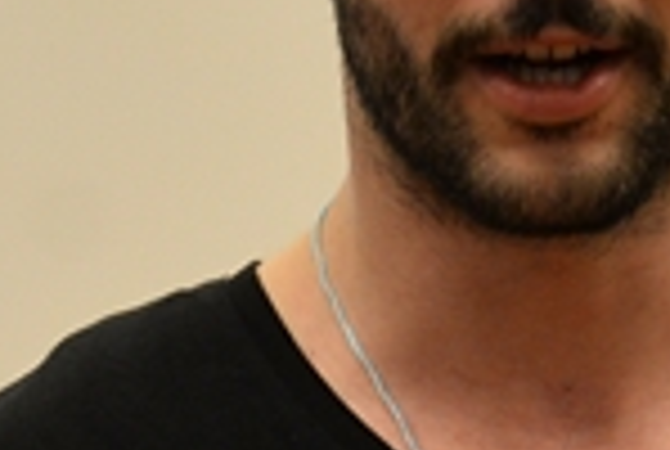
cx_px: 571
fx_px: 15329
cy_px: 441
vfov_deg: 1.7
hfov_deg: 2.5
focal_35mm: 822
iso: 1250
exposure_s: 1/100
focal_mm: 120
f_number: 4
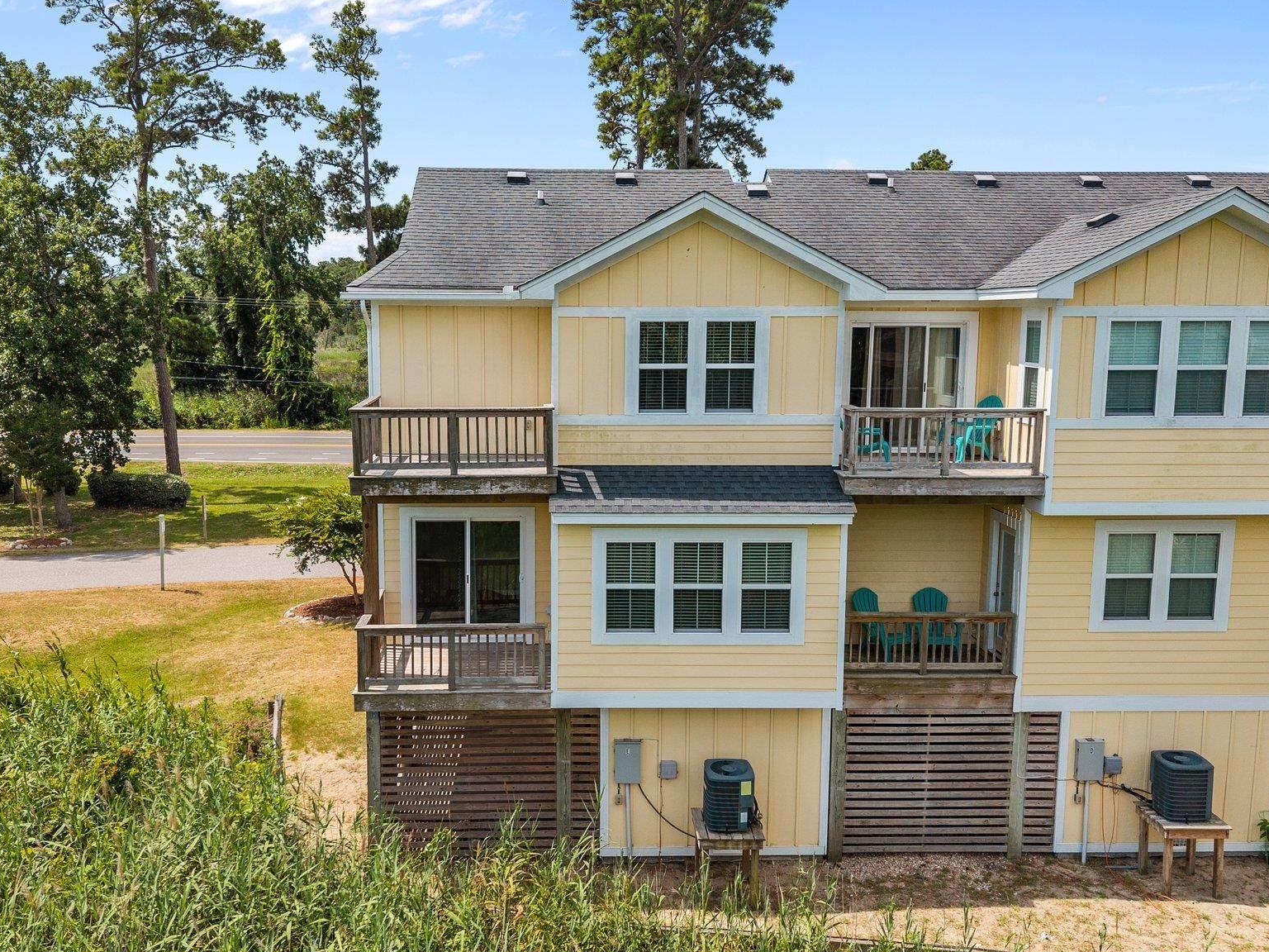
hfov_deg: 56.7
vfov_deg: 44.1
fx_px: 1173
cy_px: 455
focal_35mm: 32
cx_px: 580
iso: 230
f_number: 1.8
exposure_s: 1/5000
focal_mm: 8.67
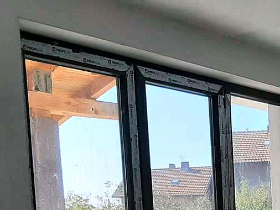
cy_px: 293
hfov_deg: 24.4
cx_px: 266
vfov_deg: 17.6
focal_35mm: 77
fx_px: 623
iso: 40
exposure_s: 1/1021
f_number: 1.7
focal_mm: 3.93
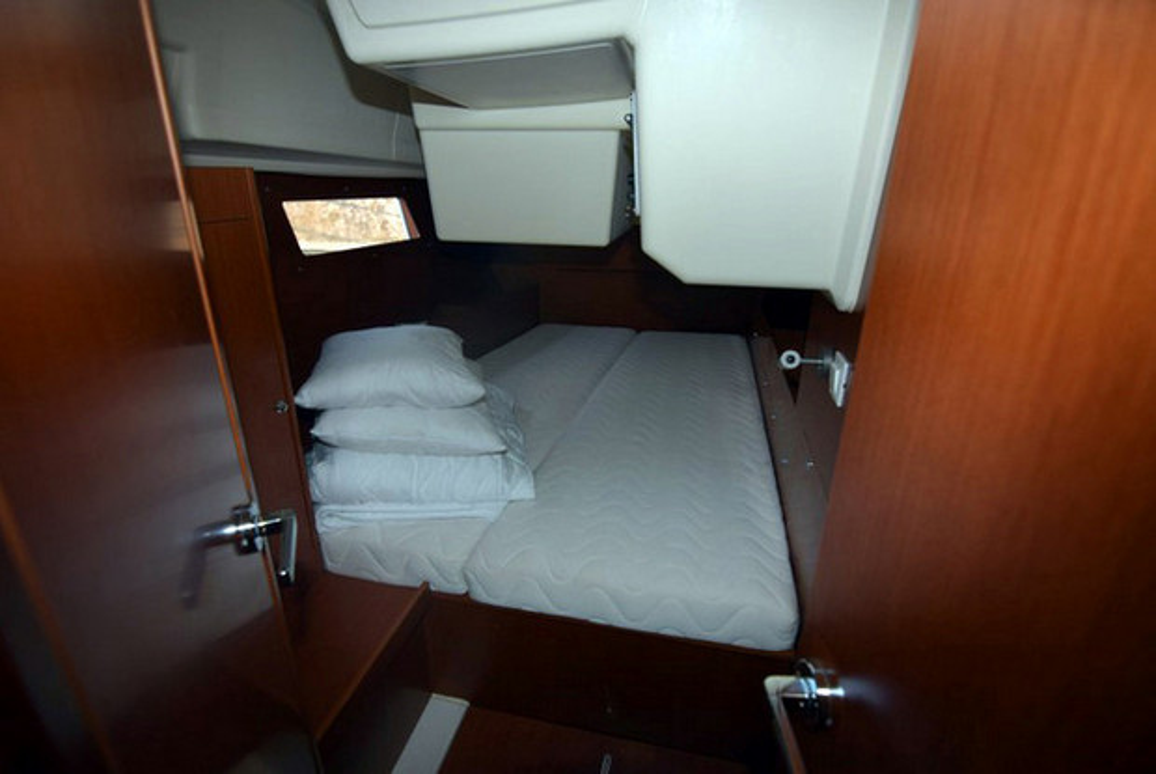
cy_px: 387
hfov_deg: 94.9
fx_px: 530
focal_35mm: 16
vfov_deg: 72.2
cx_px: 578
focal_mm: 11
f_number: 2.8
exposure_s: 1/60
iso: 100
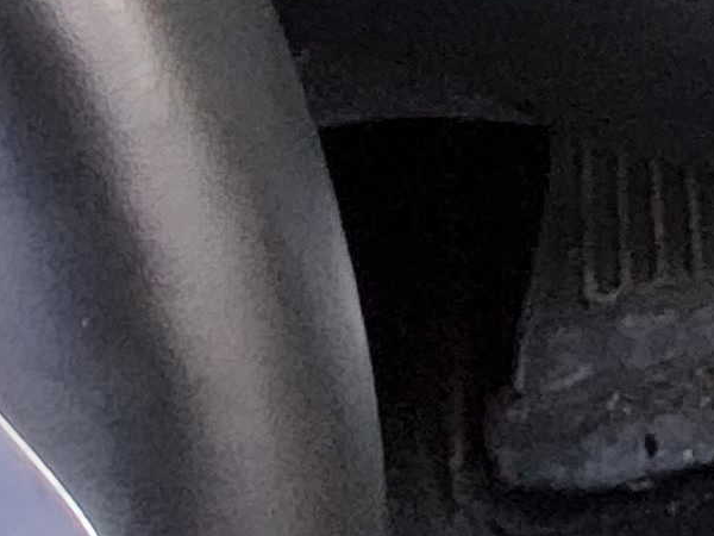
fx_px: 3548
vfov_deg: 7.6
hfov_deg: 9.5
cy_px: -1011
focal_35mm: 172
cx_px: 1997
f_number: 2
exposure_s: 1/120
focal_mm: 3.08
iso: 400
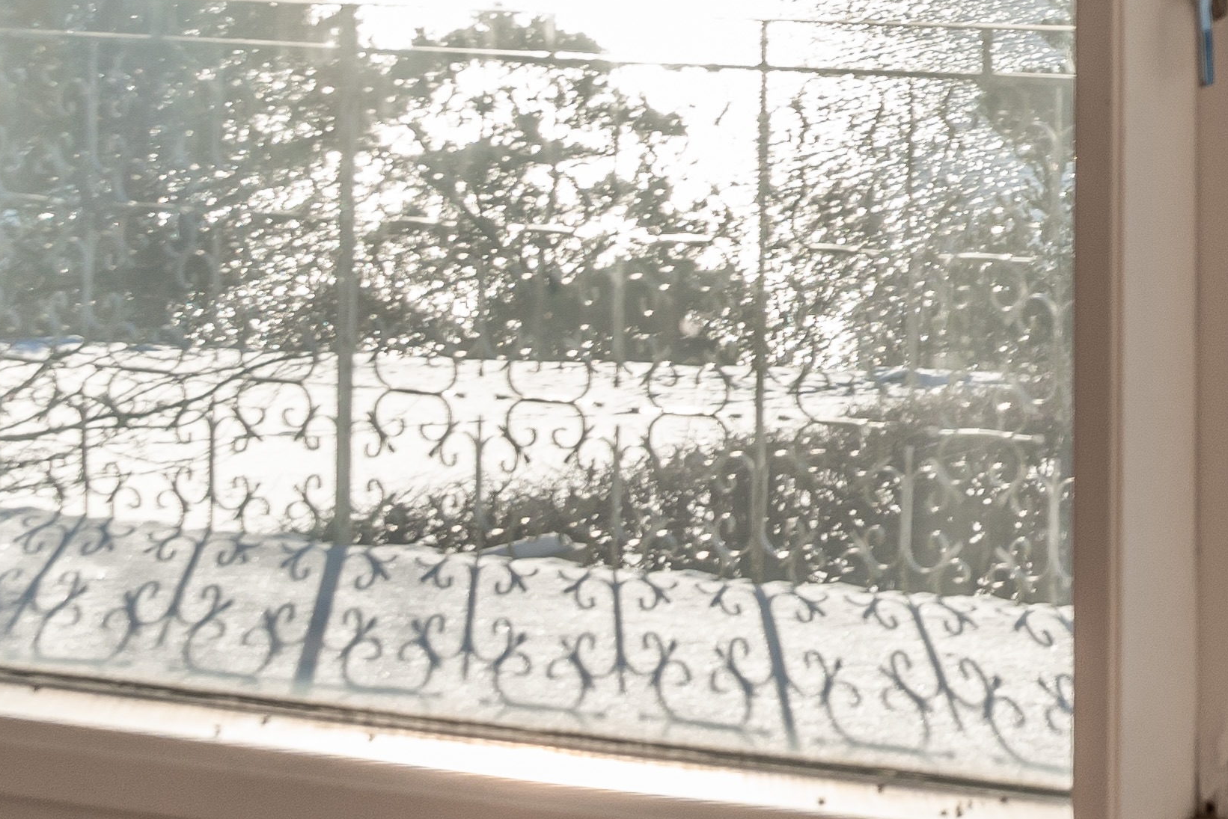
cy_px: -362
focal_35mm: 140
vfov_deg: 9.6
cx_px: 2226
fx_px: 4777
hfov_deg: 13.2
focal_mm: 29
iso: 100
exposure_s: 1/320
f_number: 8
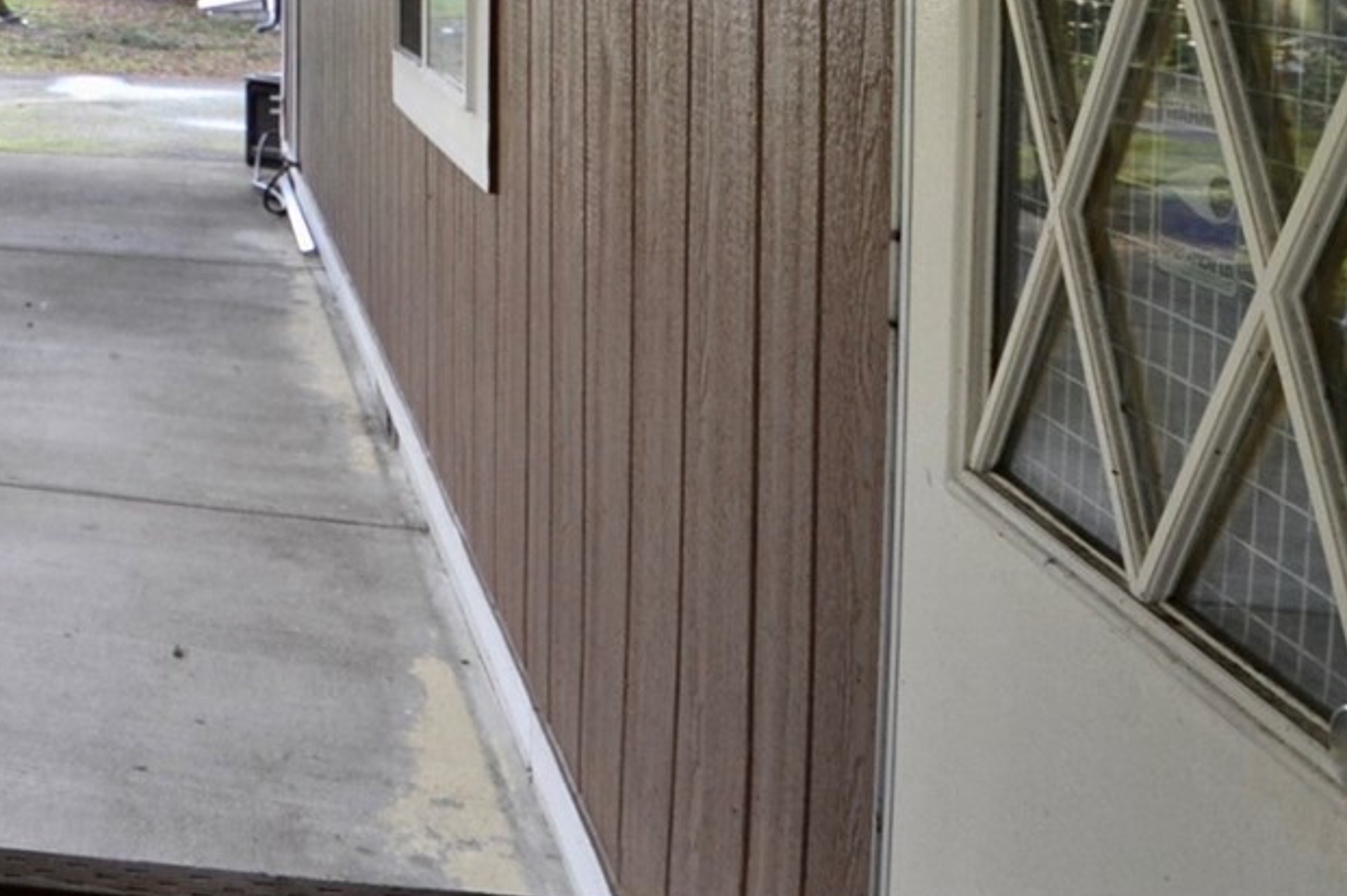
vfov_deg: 29.6
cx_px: -428
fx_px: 1533
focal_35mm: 41
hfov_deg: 33.6
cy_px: -74
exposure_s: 1/80
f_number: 4.5
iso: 400
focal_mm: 10
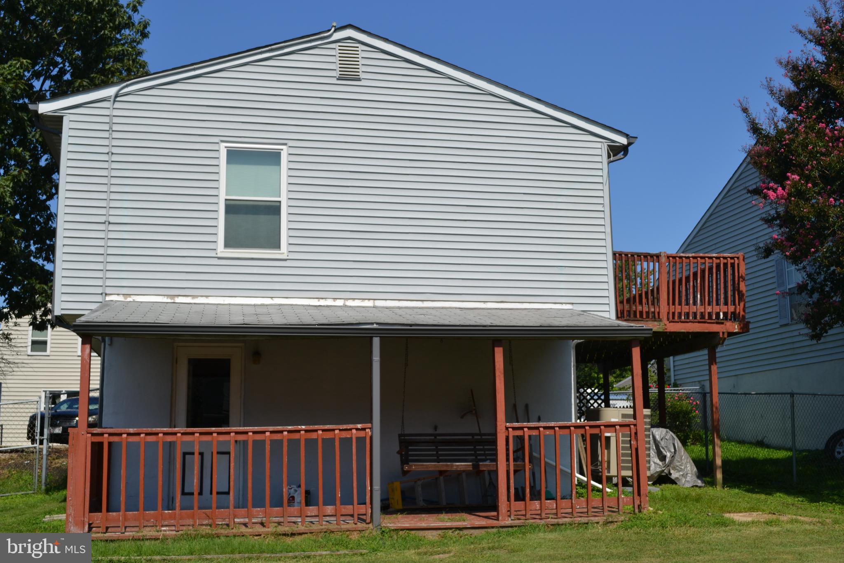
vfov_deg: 31.9
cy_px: 282
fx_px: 985
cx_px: 422
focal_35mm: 42
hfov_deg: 46.4
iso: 100
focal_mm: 28
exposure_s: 1/320
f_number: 9
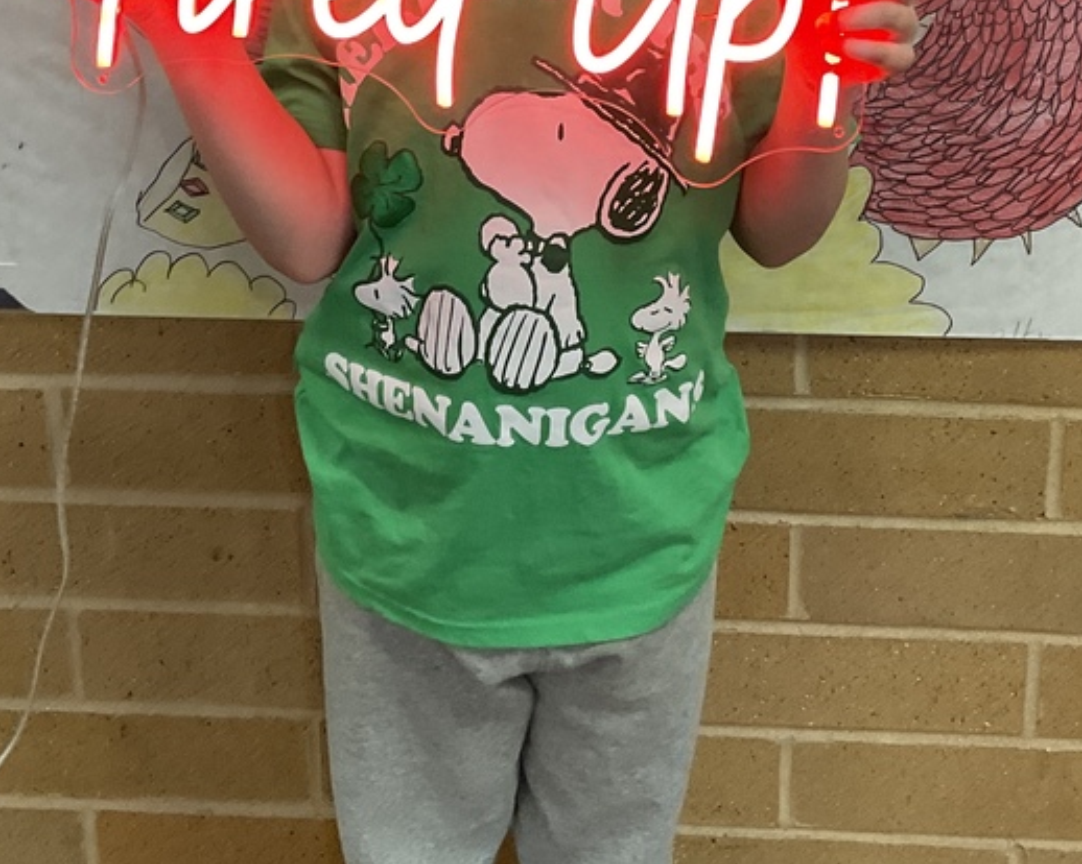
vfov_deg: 26.0
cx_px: 572
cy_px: 38
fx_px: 1793
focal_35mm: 56
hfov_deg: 33.6
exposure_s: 1/60
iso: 160
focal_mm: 3
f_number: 1.8
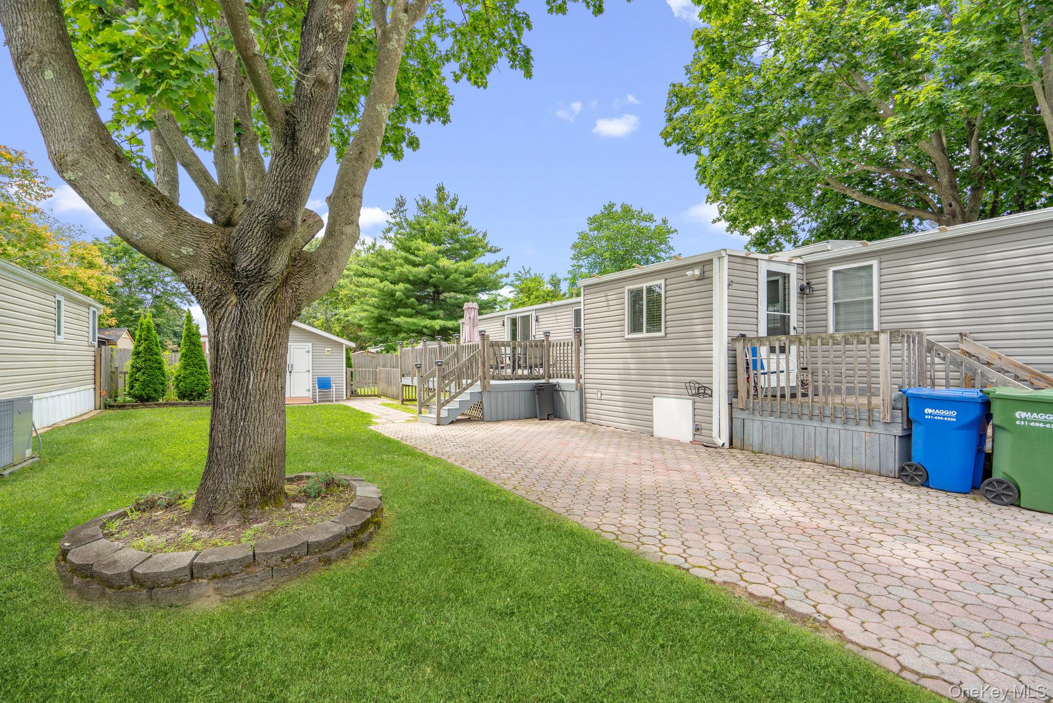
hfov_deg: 96.7
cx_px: 526
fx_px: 468
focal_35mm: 16
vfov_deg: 73.8
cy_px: 352
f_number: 5.6
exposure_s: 1/200
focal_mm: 16
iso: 125
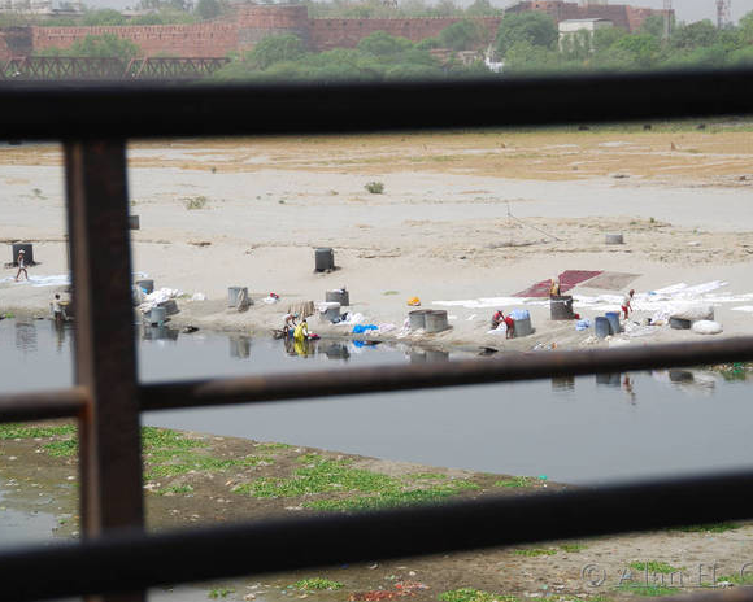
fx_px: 2464
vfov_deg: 13.9
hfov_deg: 17.4
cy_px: 302
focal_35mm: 111
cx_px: 430
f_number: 5.6
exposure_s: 1/500
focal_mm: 65
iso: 100
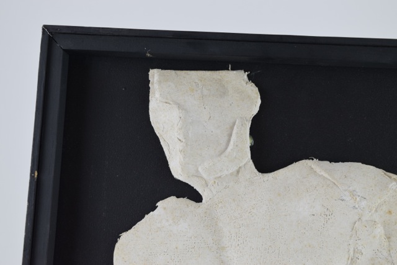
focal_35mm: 82
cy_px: 132
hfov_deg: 24.6
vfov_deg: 16.6
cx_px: 198
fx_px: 910
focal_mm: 55
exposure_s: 1/125
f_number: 8
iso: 800
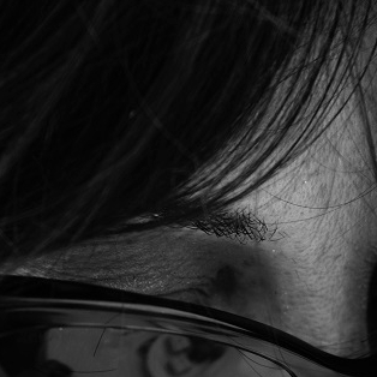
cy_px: 318
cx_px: 254
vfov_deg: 3.4
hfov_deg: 3.4
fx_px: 6296
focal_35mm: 511
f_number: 4
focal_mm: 105
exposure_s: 1/1250
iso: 100
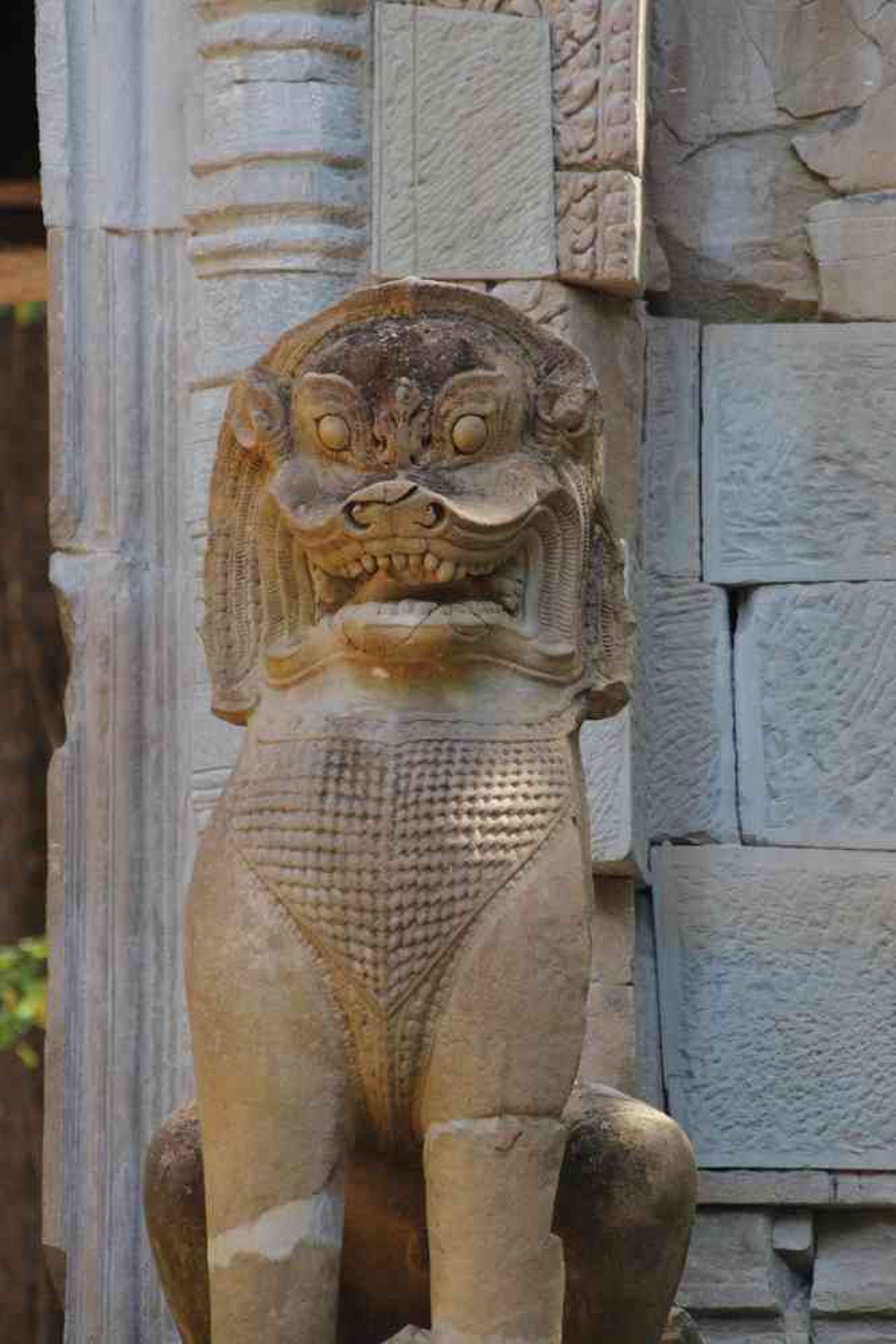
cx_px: 448
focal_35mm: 315
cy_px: 672
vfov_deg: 6.5
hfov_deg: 4.4
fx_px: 11759
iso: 3200
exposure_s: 1/250
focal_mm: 210
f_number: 7.1
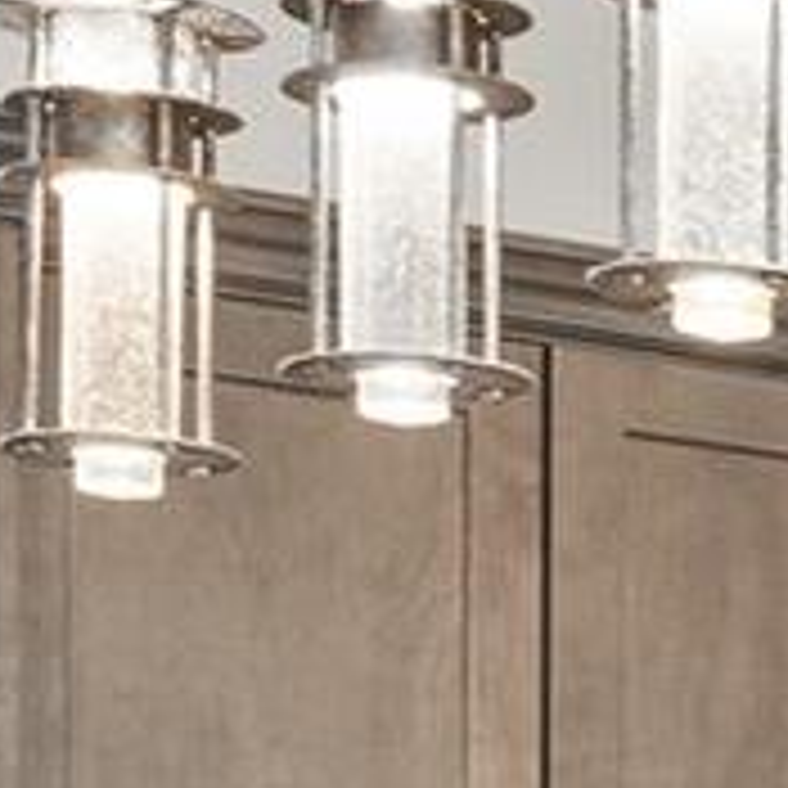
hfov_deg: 6.1
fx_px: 6799
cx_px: 2454
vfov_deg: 6.4
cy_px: 1761
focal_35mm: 264
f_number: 9
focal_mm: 17
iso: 400
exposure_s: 1/1.25
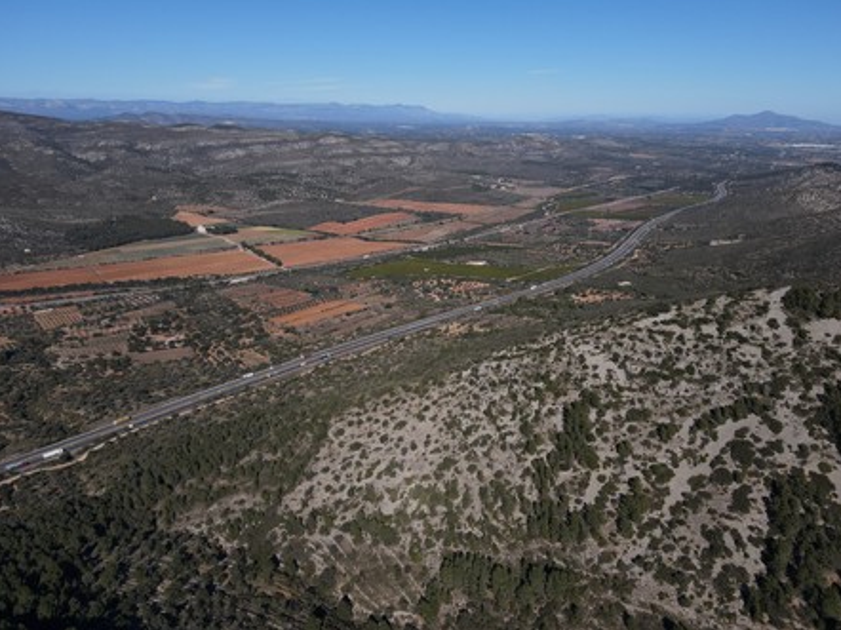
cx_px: 432
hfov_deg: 69.4
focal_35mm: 25
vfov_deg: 54.8
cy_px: 304
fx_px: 607
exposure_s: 1/1250
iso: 100
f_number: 2.8
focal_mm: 4.5
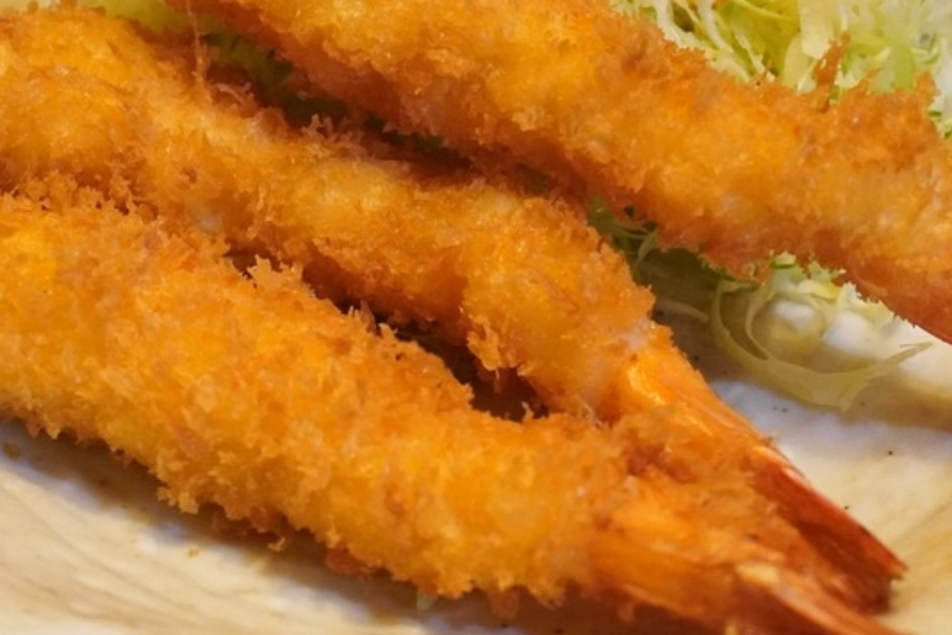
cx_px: 510
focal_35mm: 90
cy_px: 73
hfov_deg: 22.6
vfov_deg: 15.0
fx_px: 2380
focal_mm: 32
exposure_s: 1/60
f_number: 5
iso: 2500
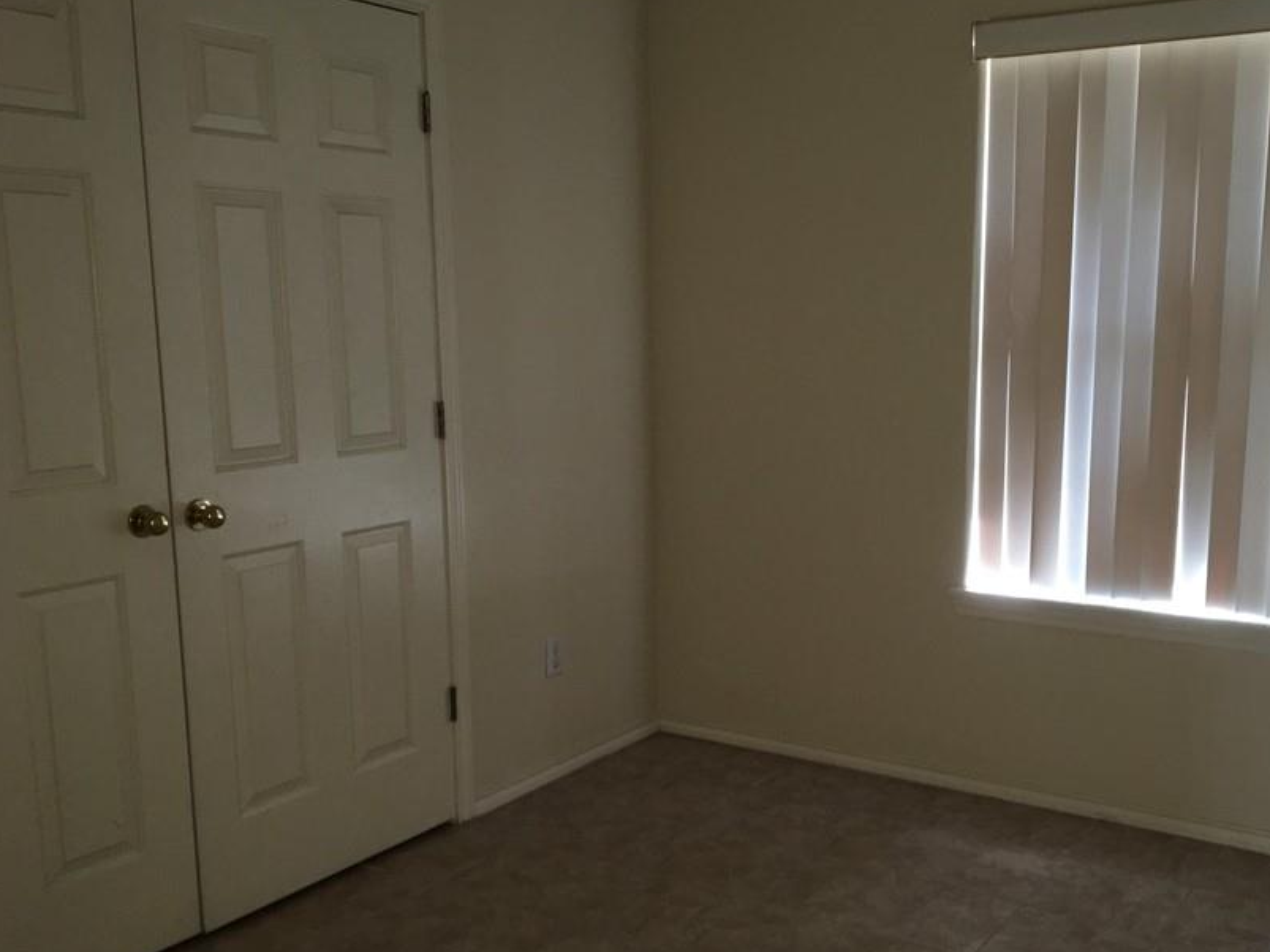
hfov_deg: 49.8
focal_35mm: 37
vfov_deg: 38.6
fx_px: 1357
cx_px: 775
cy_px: 539
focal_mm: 4.15
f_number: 2.2
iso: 64
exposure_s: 1/16
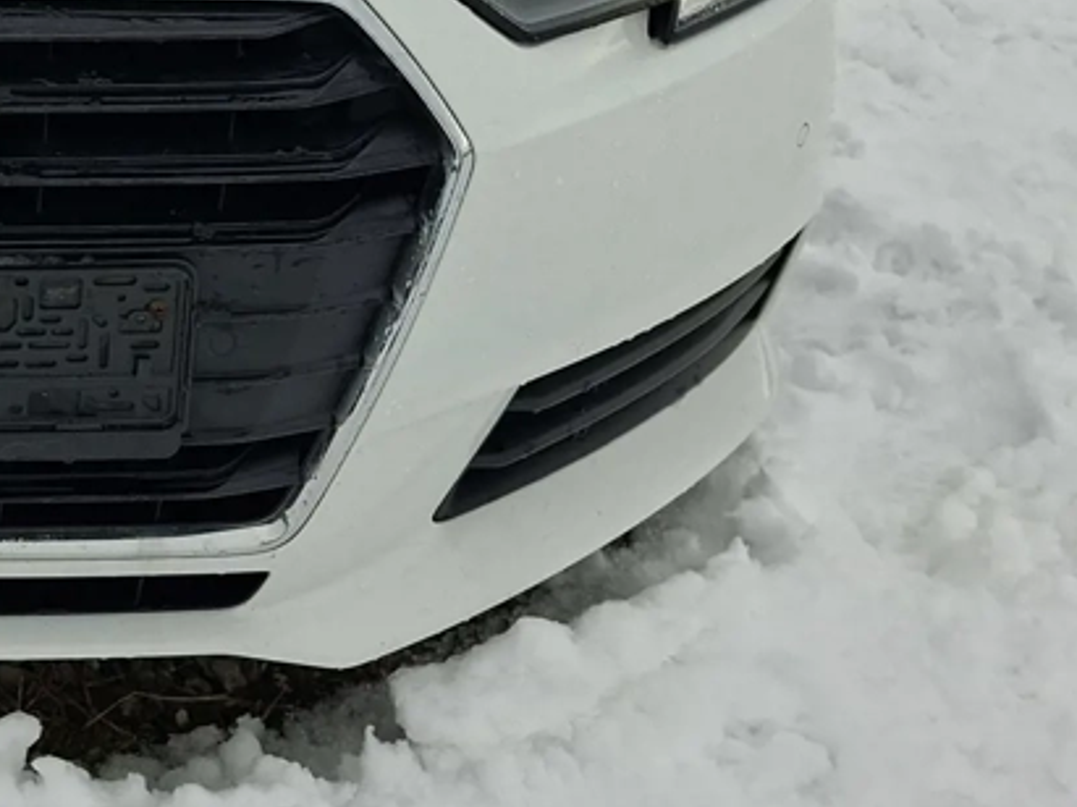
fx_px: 1742
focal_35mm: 56
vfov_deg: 24.5
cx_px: -191
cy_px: -52
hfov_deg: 29.8
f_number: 1.8
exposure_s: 1/1027
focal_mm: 5.54
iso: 50
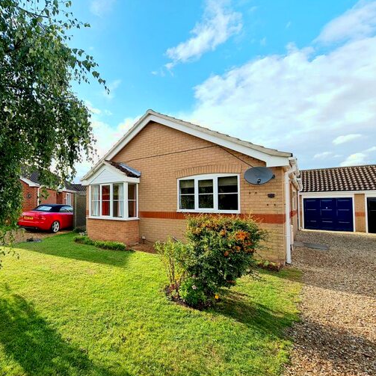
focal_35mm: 16
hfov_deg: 83.3
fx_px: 197
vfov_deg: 87.4
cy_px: 195
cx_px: 115
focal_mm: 2.2
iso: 64
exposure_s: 1/1250
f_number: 2.2
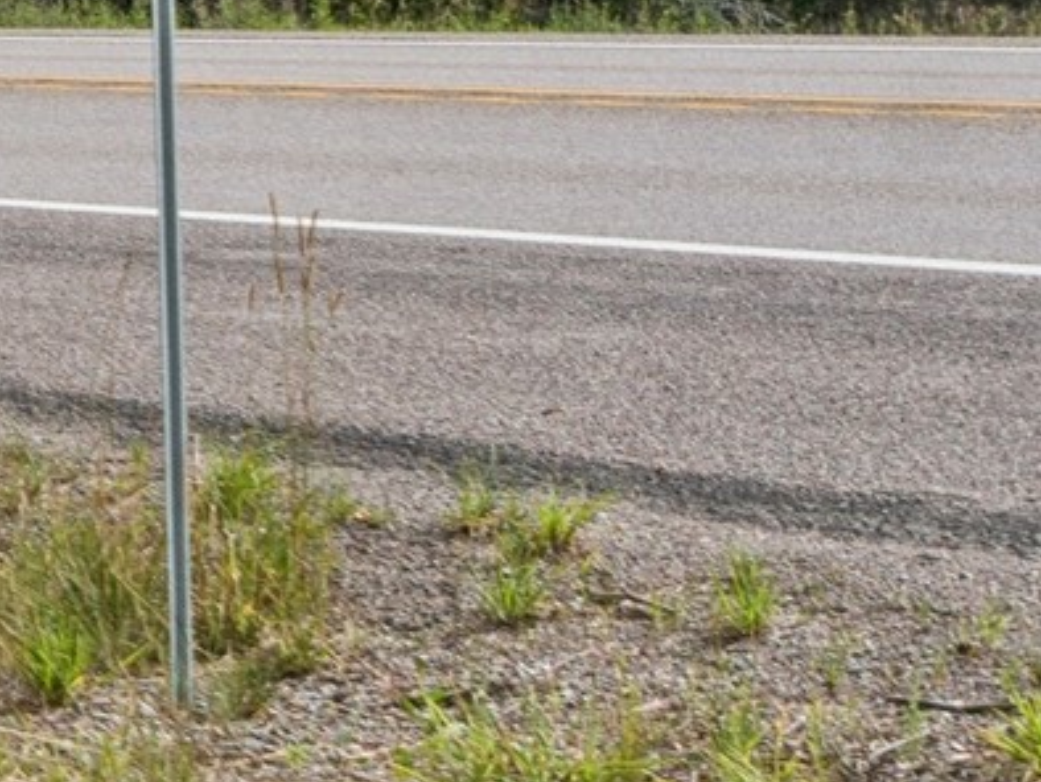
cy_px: 77
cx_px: -1707
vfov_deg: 9.3
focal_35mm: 159
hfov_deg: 10.2
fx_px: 4784
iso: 100
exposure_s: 1/500
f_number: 6.3
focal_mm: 20
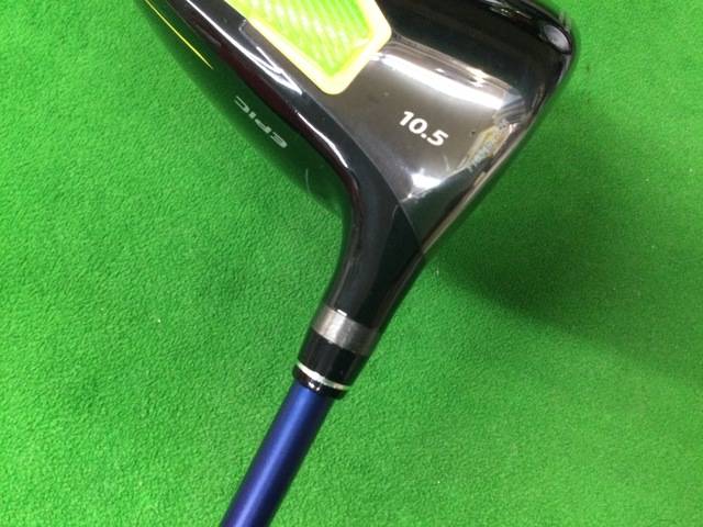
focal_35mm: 31
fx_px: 630
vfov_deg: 45.4
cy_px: 264
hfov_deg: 58.4
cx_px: 352
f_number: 2.4
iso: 200
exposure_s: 1/24
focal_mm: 3.3
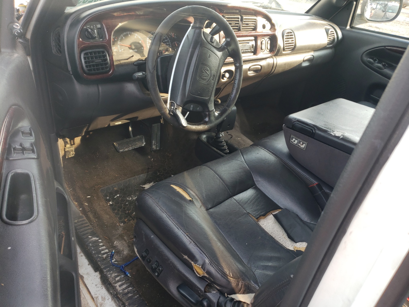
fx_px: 307
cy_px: 154
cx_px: 204
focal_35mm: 26
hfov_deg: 67.3
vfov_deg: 53.1
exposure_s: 1/145
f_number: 1.5
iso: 50
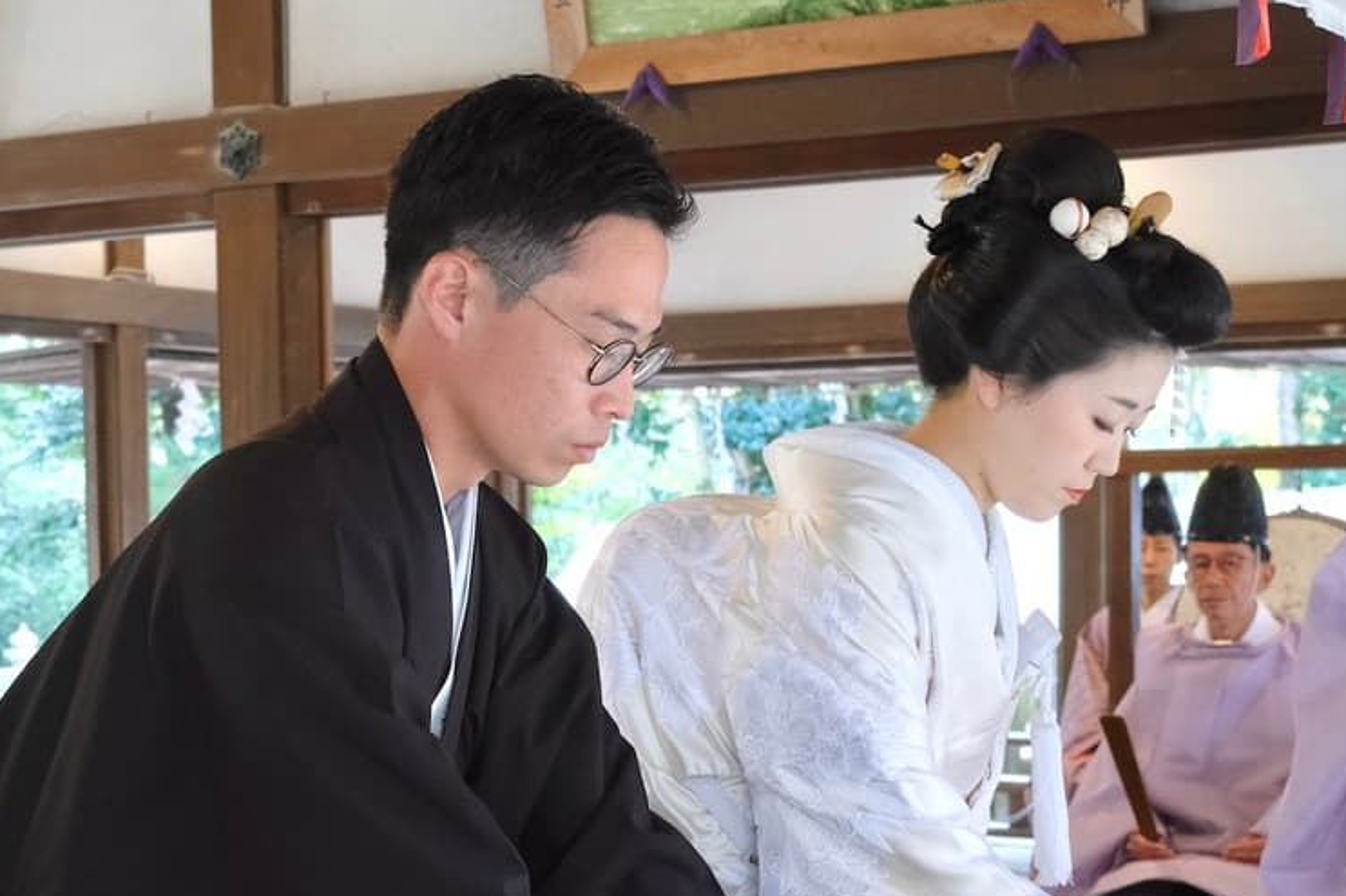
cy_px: 661
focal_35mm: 62
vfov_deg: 21.7
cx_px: 518
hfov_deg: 32.3
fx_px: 2317
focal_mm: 21.2
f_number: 4
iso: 1600
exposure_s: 1/50
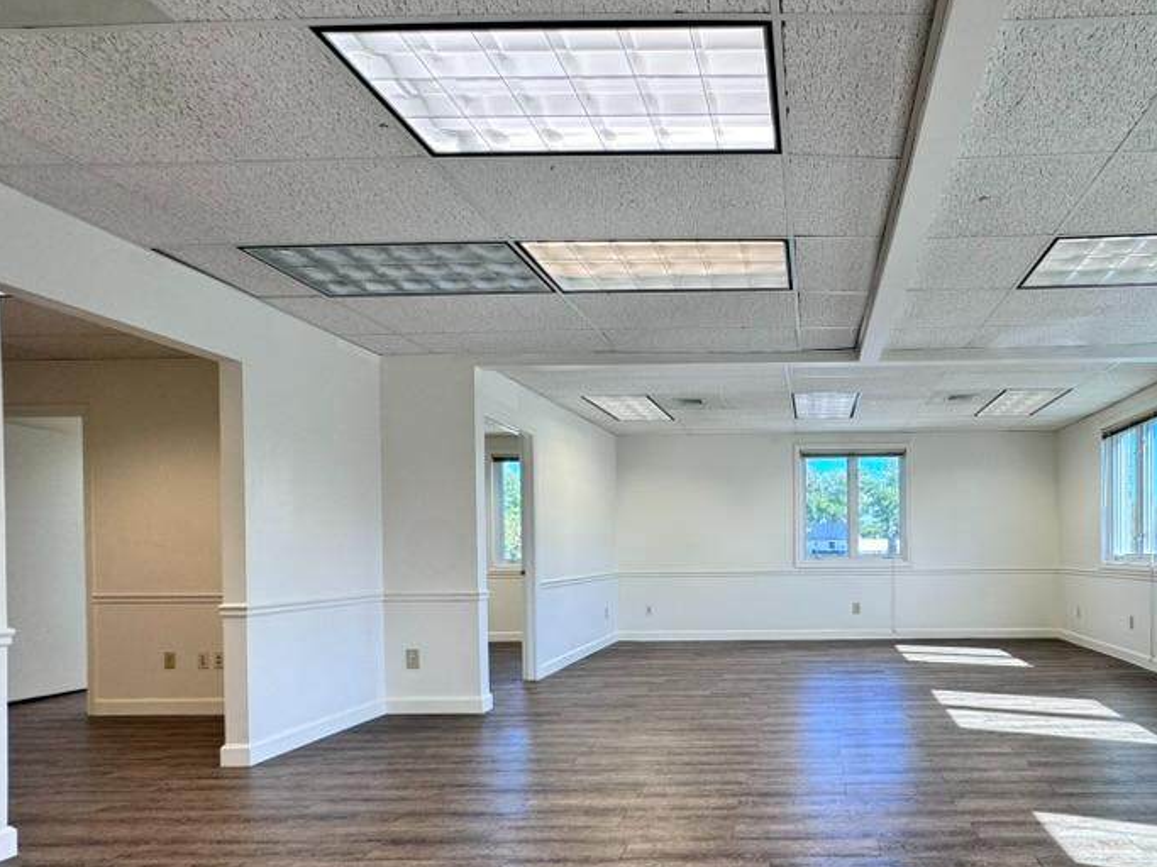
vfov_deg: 62.2
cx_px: 808
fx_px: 702
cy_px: 561
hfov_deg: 75.5
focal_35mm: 21
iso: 100
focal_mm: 2.22
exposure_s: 1/120
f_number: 2.2
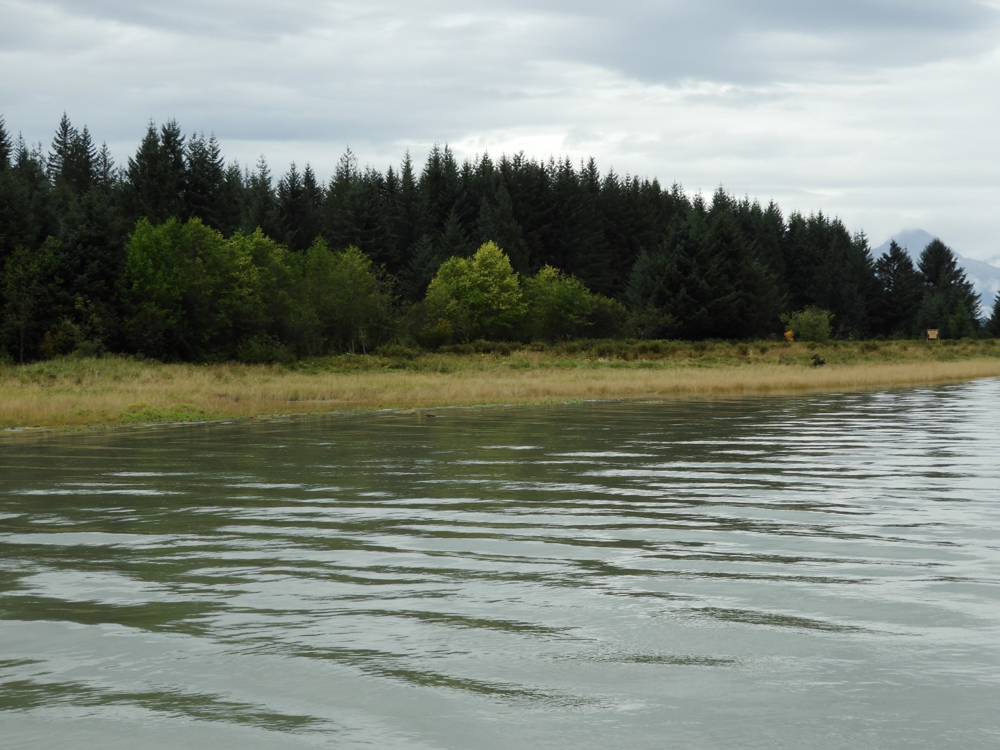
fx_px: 2022
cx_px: 500
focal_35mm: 70
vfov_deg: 21.0
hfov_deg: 27.8
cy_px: 375
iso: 100
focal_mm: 12.5
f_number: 4.5
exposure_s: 1/500
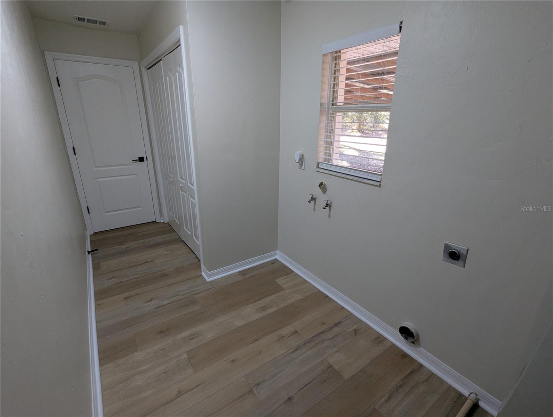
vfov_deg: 78.2
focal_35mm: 16
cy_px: 208
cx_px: 276
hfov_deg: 94.4
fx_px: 256
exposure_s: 1/40
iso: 76
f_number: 2.2
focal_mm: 2.35
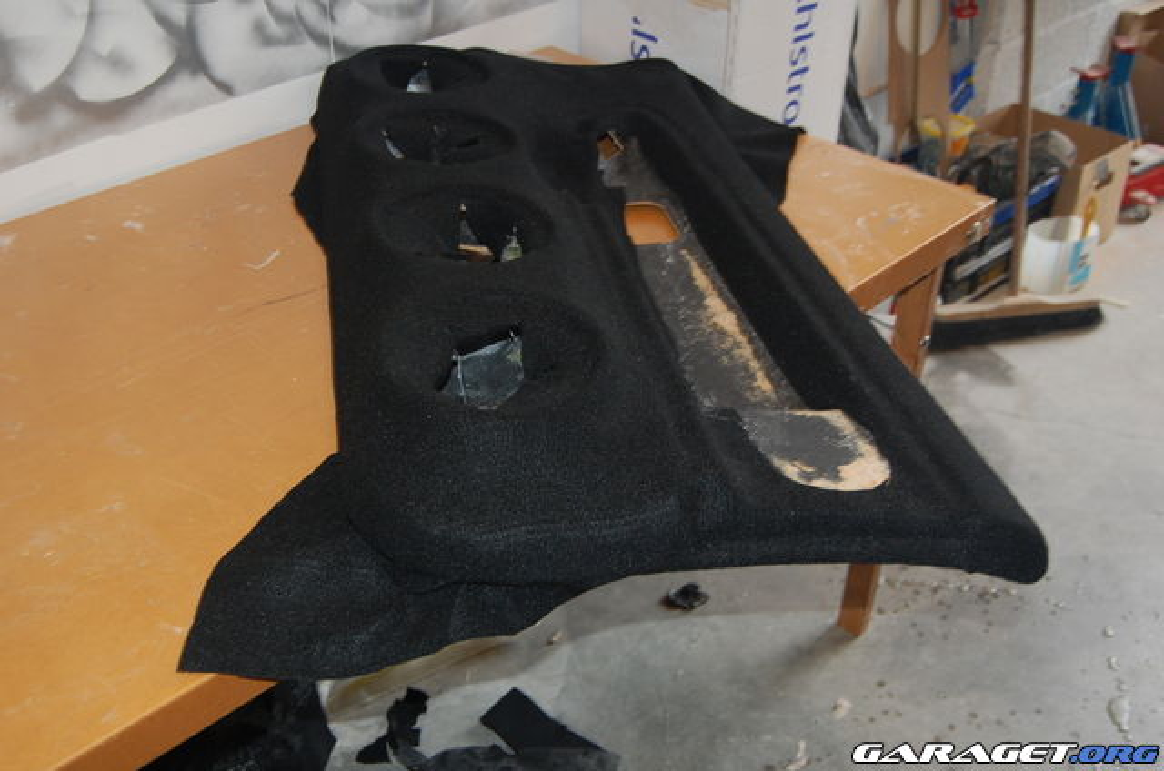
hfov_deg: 49.6
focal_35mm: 39
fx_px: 1258
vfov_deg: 34.1
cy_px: 386
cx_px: 582
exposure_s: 1/60
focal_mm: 26
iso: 400
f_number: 4
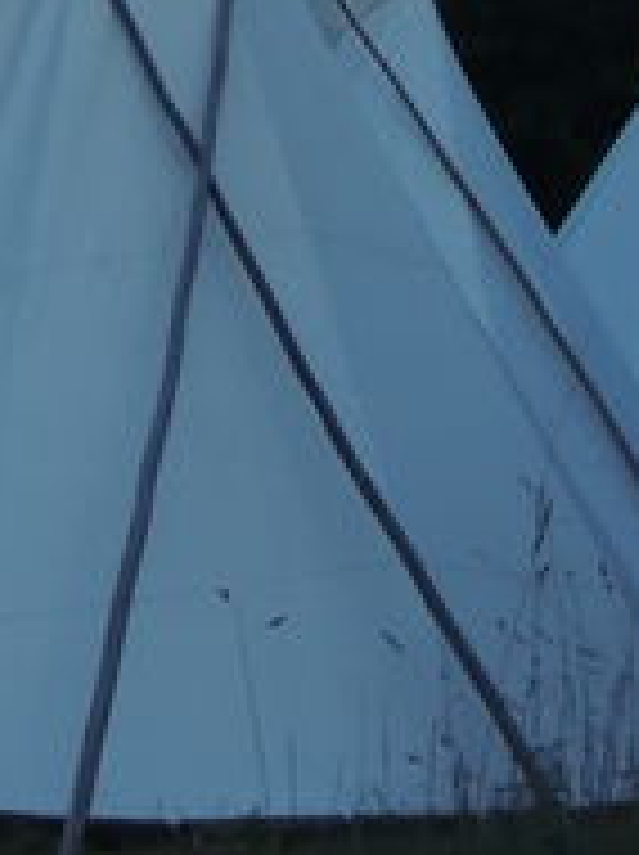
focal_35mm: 145
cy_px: -328
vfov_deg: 13.1
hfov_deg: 10.2
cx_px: 50
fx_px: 3577
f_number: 3.4
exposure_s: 1/15
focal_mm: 7.6
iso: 1000
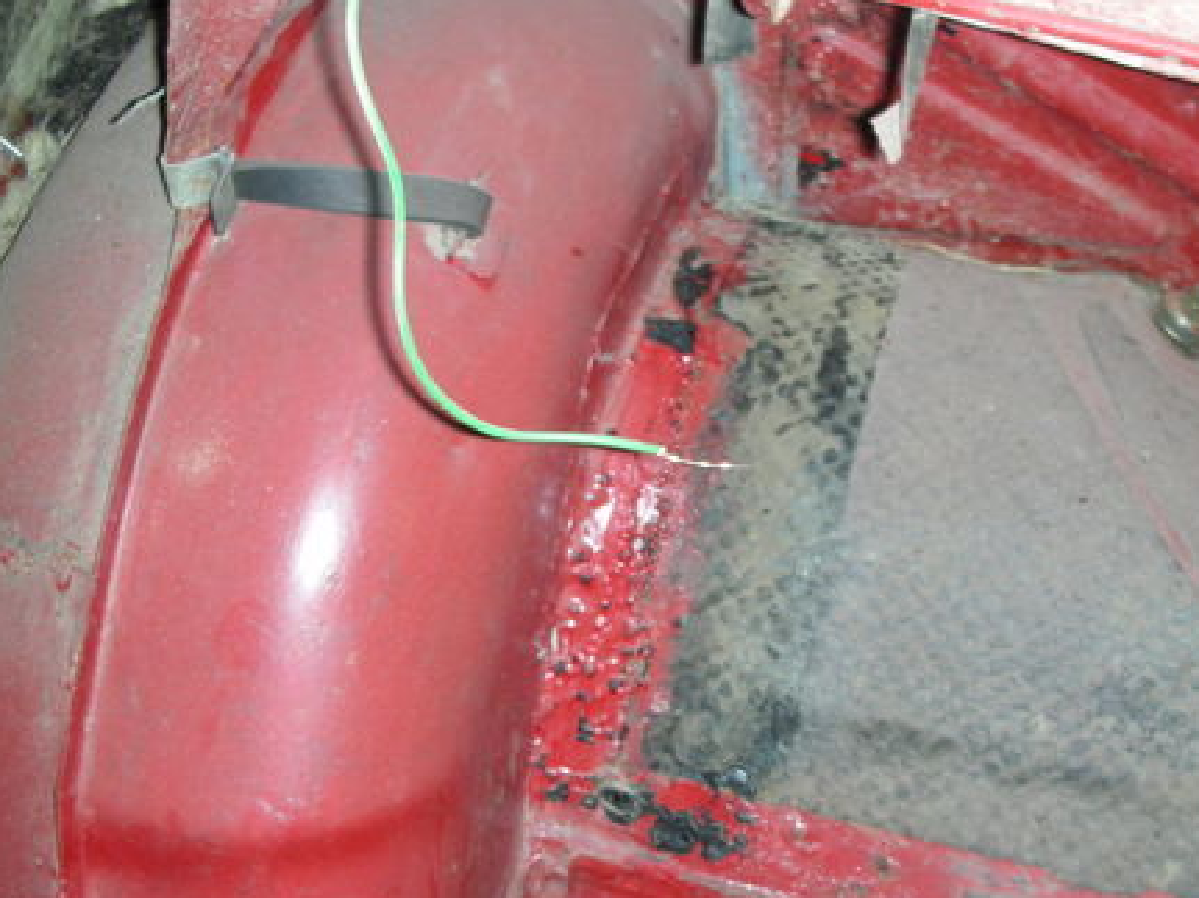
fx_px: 1801
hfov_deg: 36.6
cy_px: 487
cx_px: 746
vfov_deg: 28.0
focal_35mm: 52
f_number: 2.8
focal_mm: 5.8
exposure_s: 1/60
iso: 54
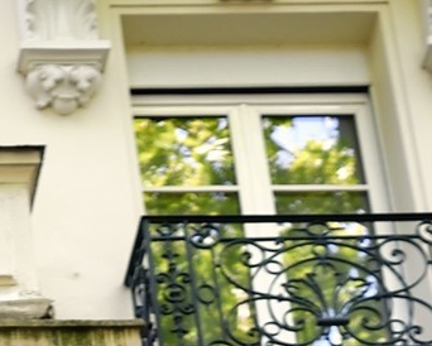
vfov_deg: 6.2
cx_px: -539
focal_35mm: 224
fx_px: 2866
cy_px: 1166
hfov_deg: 8.1
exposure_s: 1/250
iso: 200
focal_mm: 34
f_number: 4
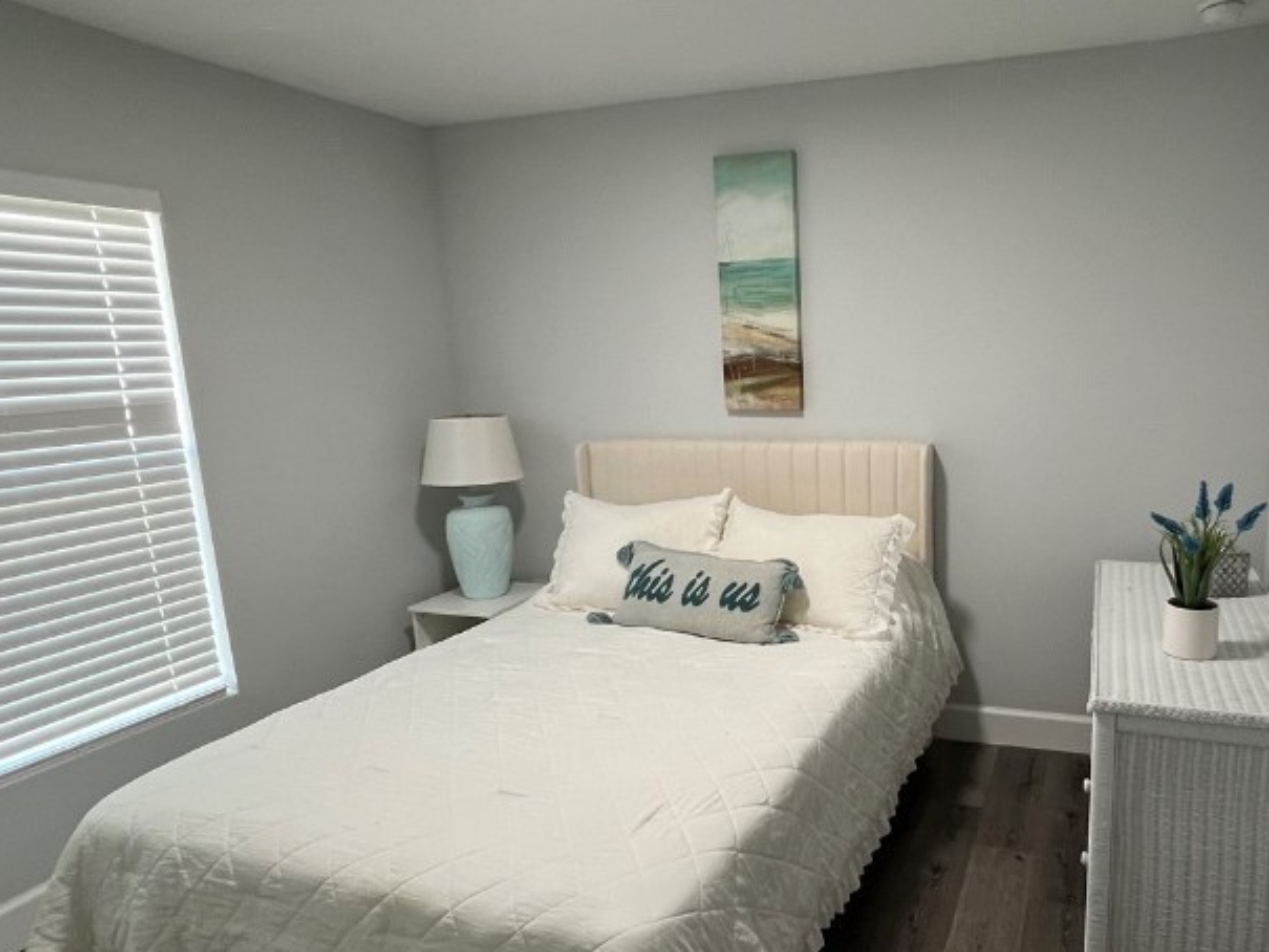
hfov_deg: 74.1
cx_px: 843
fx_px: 807
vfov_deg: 61.1
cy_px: 505
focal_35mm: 22
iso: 125
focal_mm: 1.57
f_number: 1.8
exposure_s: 1/60
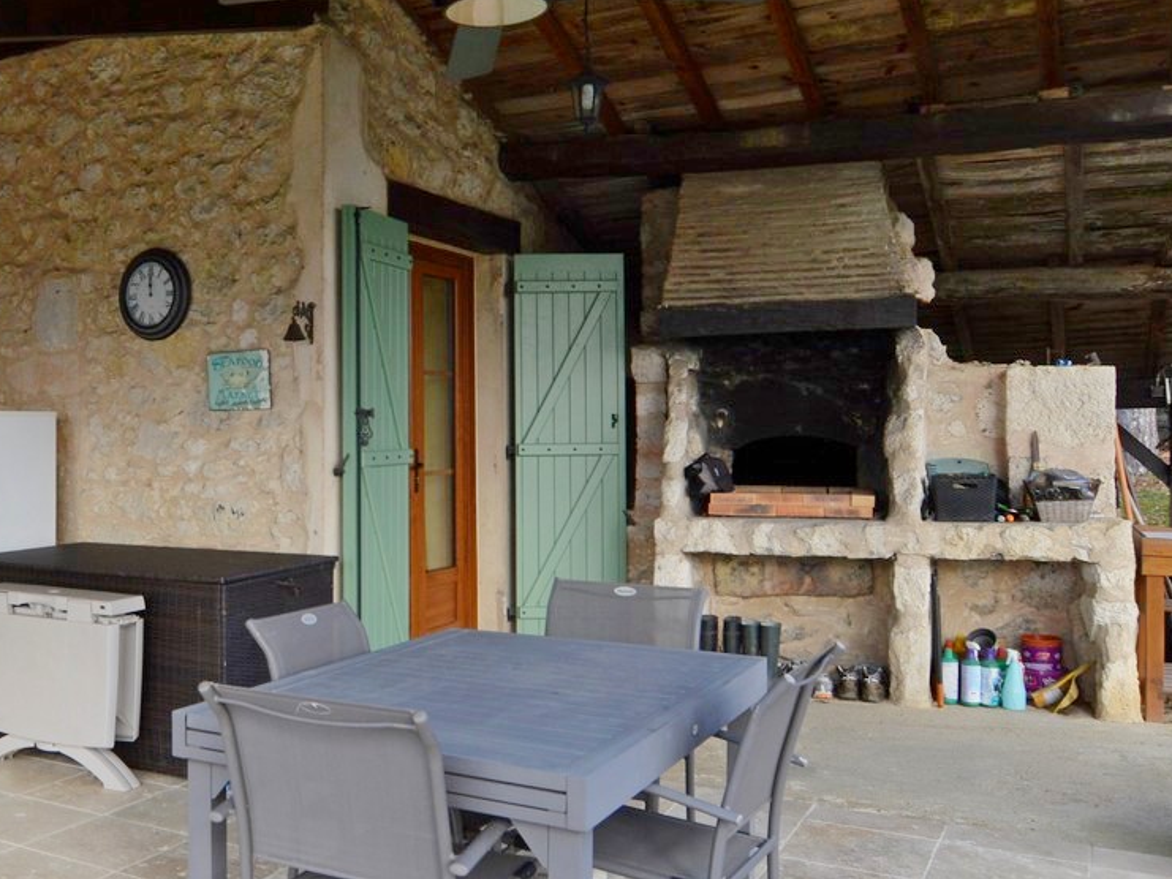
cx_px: 236
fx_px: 1185
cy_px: 436
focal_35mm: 35
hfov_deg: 49.6
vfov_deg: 40.7
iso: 110
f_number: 5.6
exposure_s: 1/125
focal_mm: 10
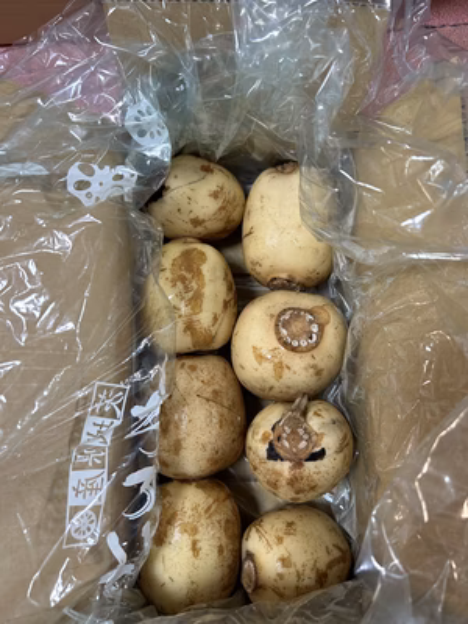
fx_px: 469
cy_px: 312
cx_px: 234
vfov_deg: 67.3
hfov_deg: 53.1
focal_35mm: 26
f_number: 1.5
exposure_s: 1/60
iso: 160
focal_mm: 5.7
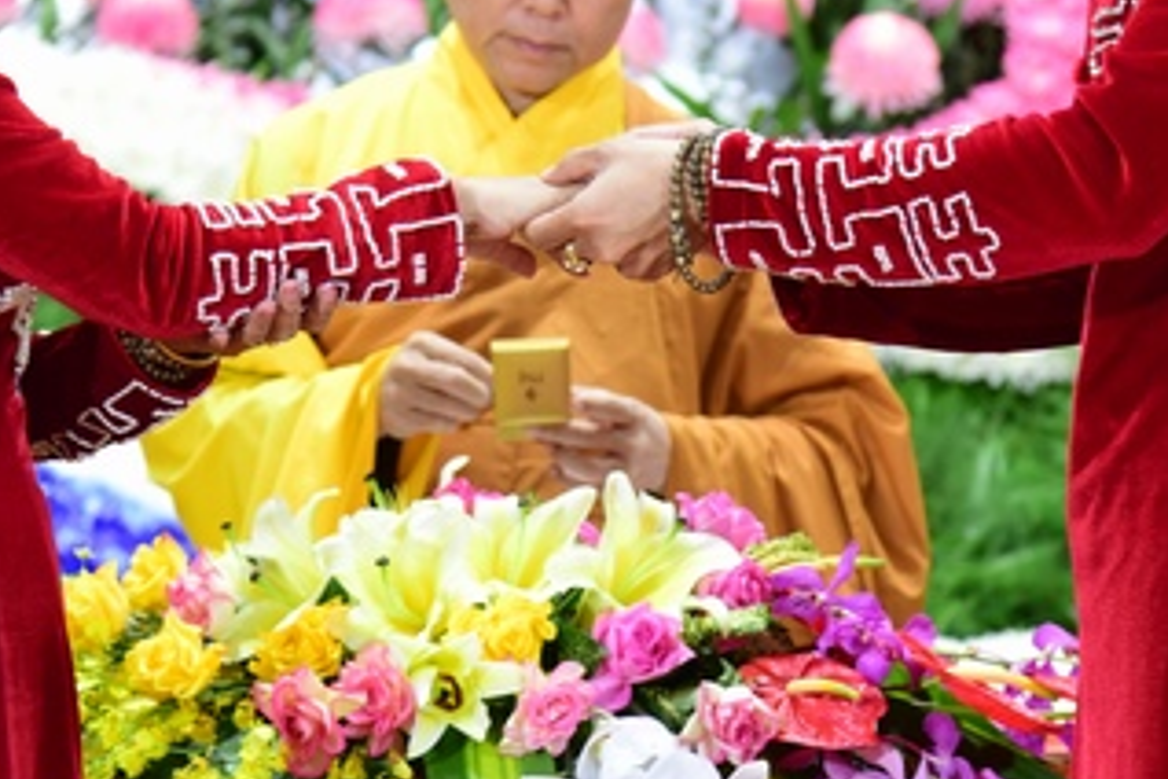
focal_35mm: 225
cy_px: 92
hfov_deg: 9.1
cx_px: 702
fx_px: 7299
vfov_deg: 6.1
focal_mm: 110
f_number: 4
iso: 800
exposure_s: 1/40
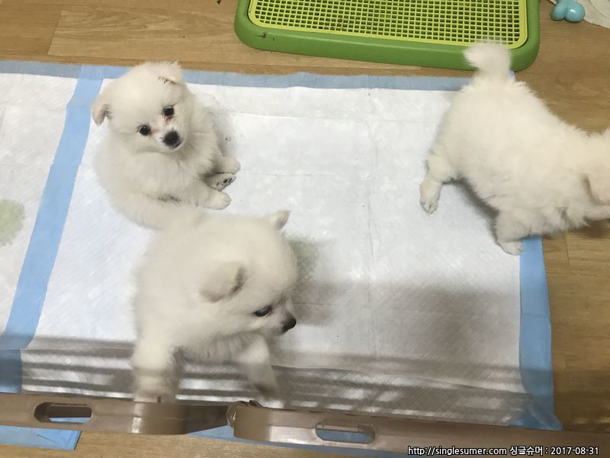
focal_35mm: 28
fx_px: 493
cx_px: 305
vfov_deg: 49.7
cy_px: 229
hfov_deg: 63.4
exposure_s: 1/30
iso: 40
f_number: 1.8
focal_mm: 3.99
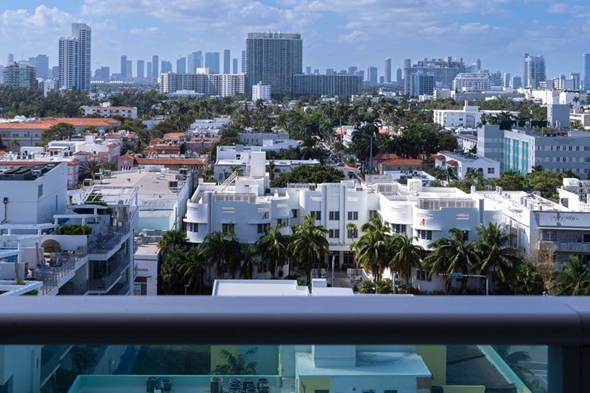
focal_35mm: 65
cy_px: 72
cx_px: 264
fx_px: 1065
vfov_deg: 20.6
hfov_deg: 30.9
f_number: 8
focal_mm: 35
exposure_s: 1/500
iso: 100
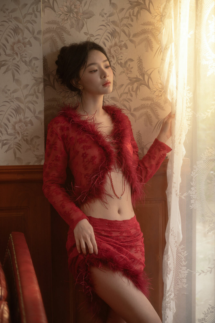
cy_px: 162
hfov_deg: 19.4
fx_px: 628
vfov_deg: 28.9
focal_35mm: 70
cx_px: 108
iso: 400
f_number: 4
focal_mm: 70
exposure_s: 1/100
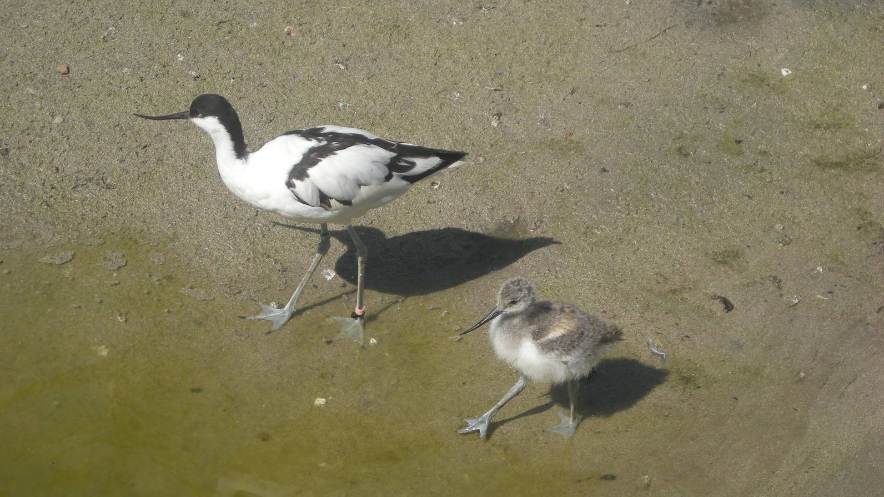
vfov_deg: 10.5
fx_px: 2695
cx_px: 441
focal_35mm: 115
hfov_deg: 18.6
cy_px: 250
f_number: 4.7
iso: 64
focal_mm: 17.1
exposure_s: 1/362
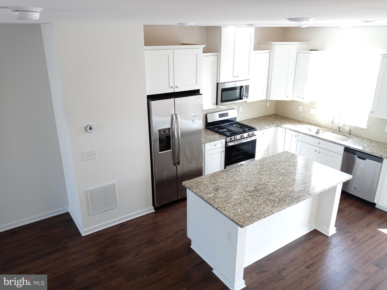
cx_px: 194
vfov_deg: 49.7
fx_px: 313
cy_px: 145
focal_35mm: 28
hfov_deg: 63.4
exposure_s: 1/40
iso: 100
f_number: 1.8
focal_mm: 3.61
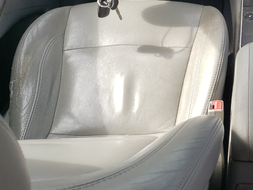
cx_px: 263
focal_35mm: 61
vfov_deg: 23.1
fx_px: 446
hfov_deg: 29.3
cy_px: 4
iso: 50
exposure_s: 1/476
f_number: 1.5
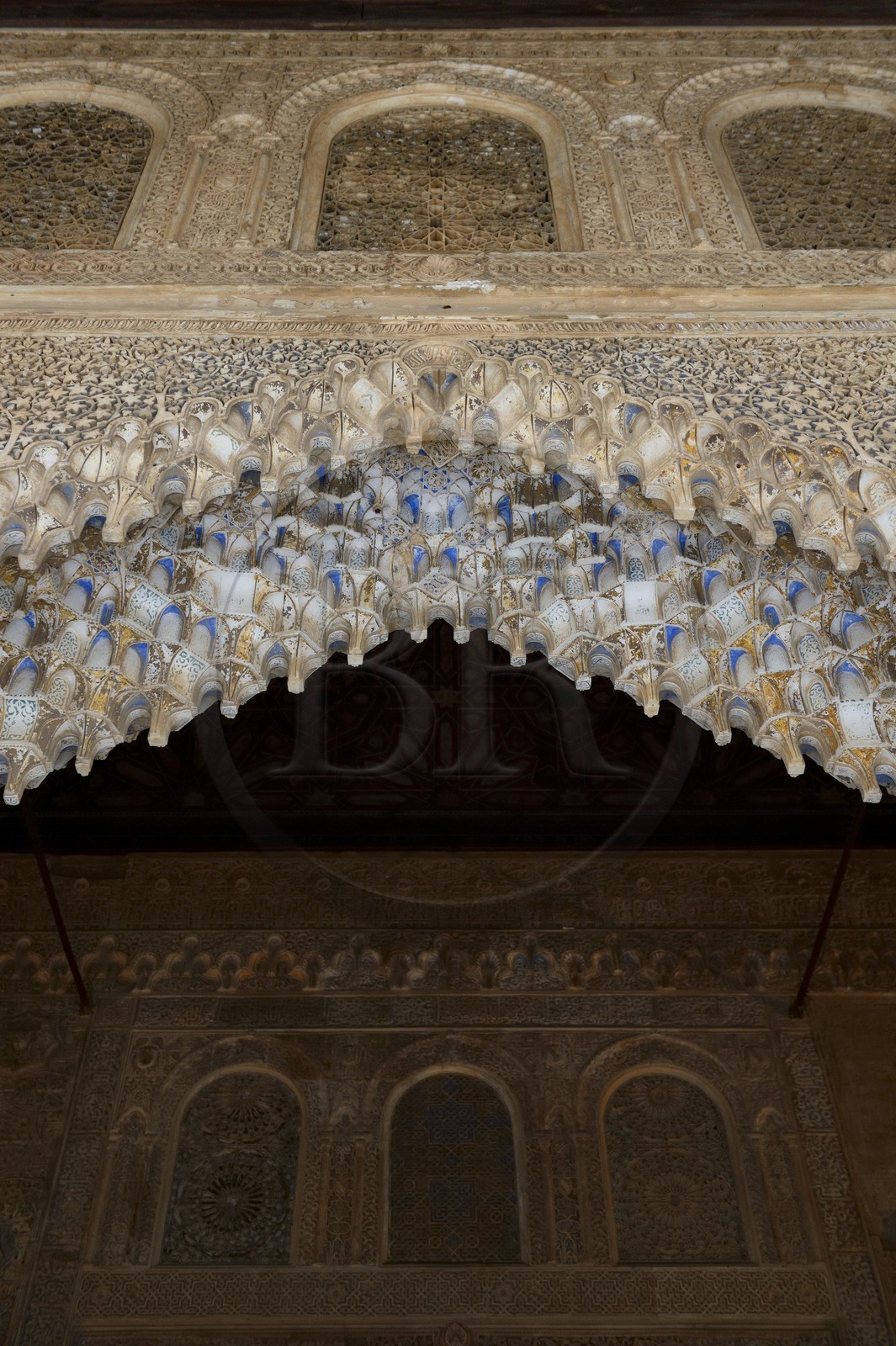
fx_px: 1420
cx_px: 448
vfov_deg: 50.7
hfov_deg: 35.0
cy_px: 673
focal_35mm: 38
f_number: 4.5
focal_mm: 38
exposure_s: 1/60
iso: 1600
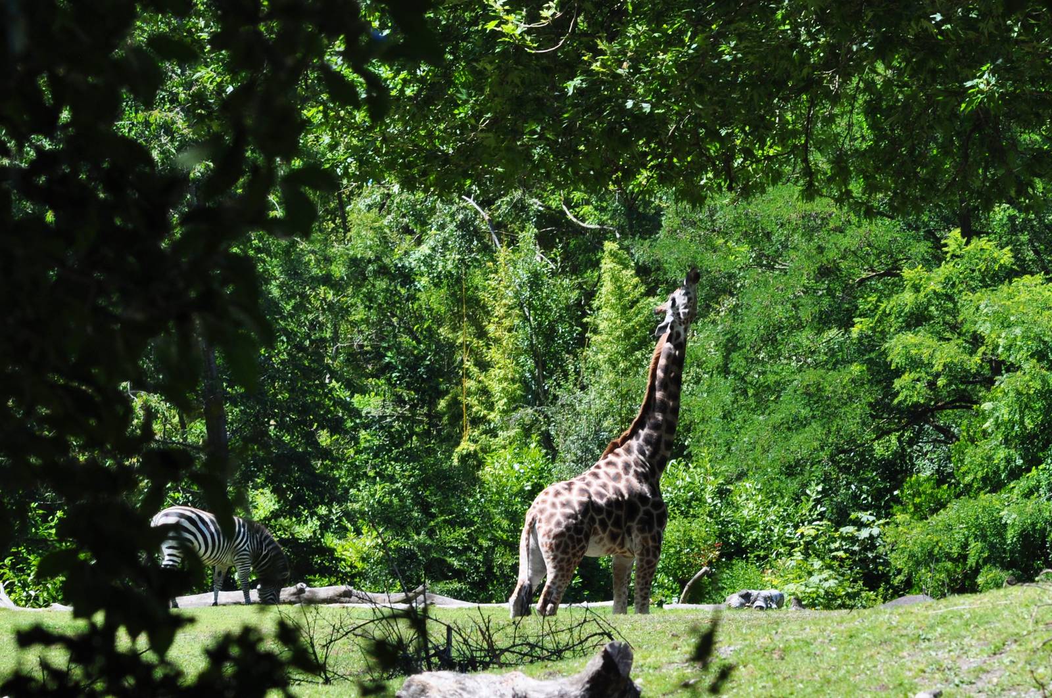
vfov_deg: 6.8
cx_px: 526
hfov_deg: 10.2
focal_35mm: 202
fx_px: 5909
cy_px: 349
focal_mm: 135
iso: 400
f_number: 10
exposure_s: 1/250
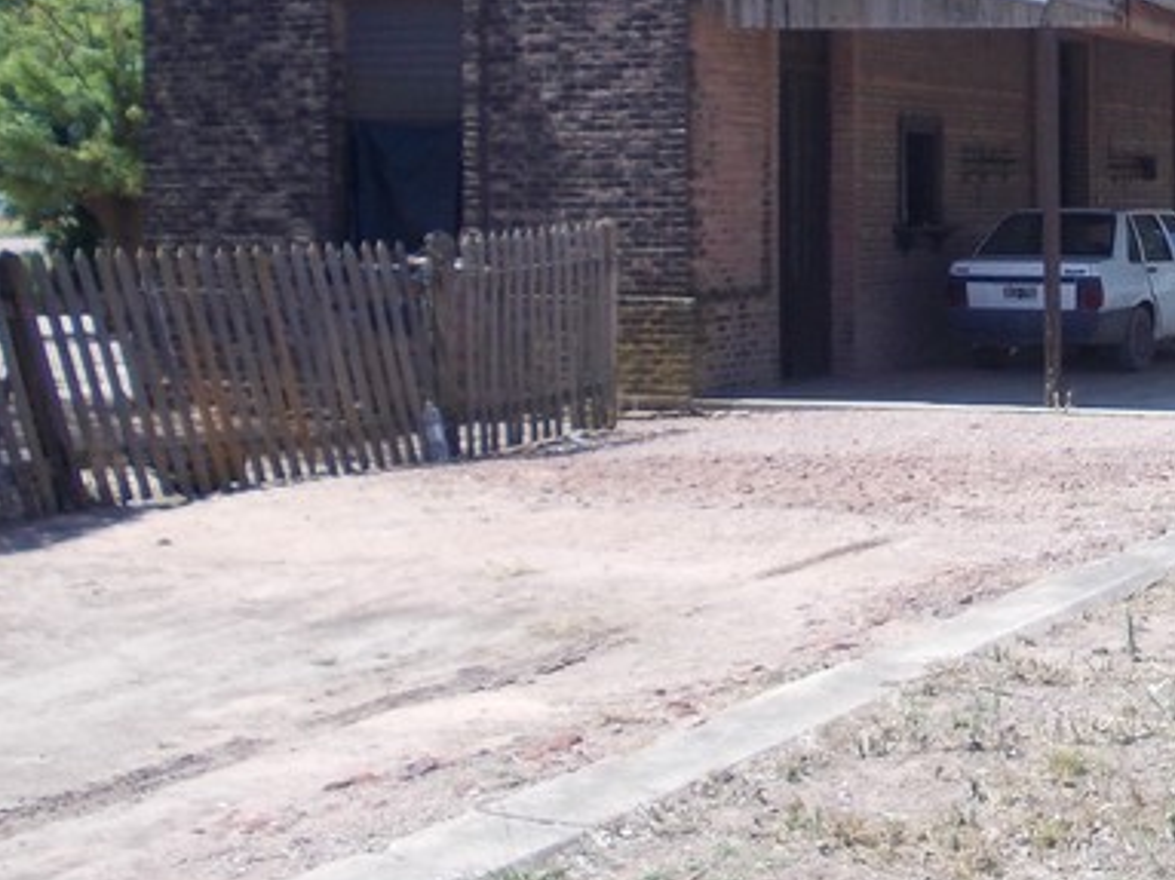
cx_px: 1141
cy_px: 205
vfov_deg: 19.2
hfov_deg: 24.6
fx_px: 2579
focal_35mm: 76
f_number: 6.2
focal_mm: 5.3
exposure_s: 1/160
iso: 80
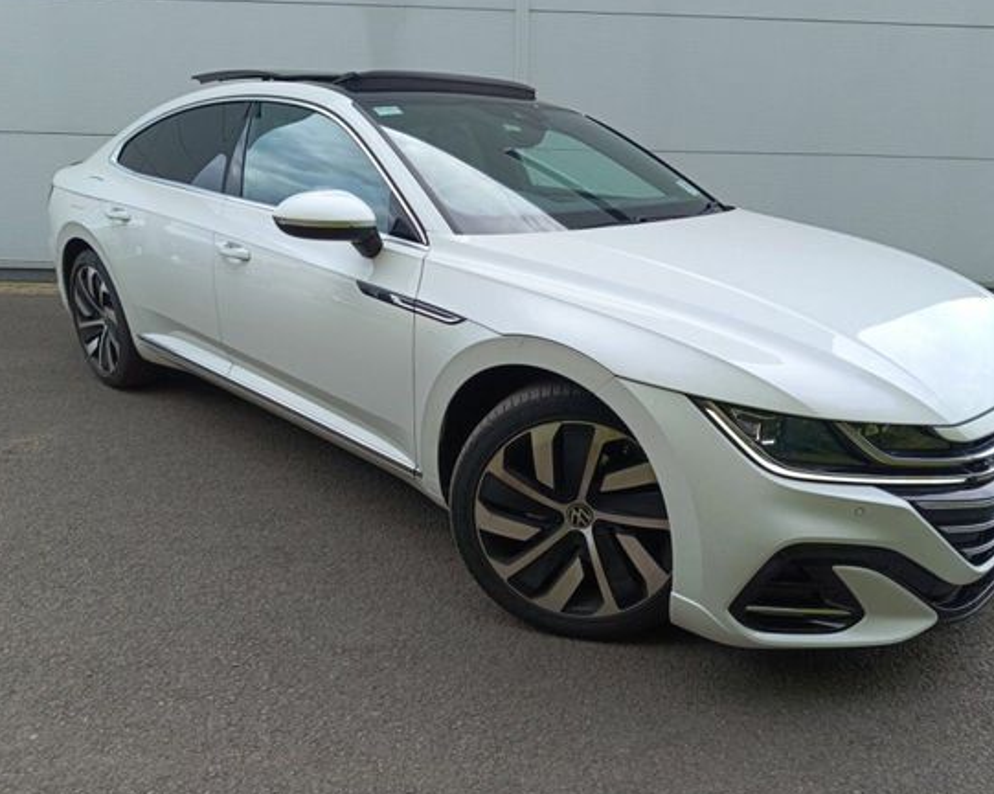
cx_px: 531
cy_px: 393
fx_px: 764
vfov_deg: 54.9
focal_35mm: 26
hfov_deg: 66.0
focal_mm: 5.59
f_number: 1.88
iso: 55
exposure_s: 1/513
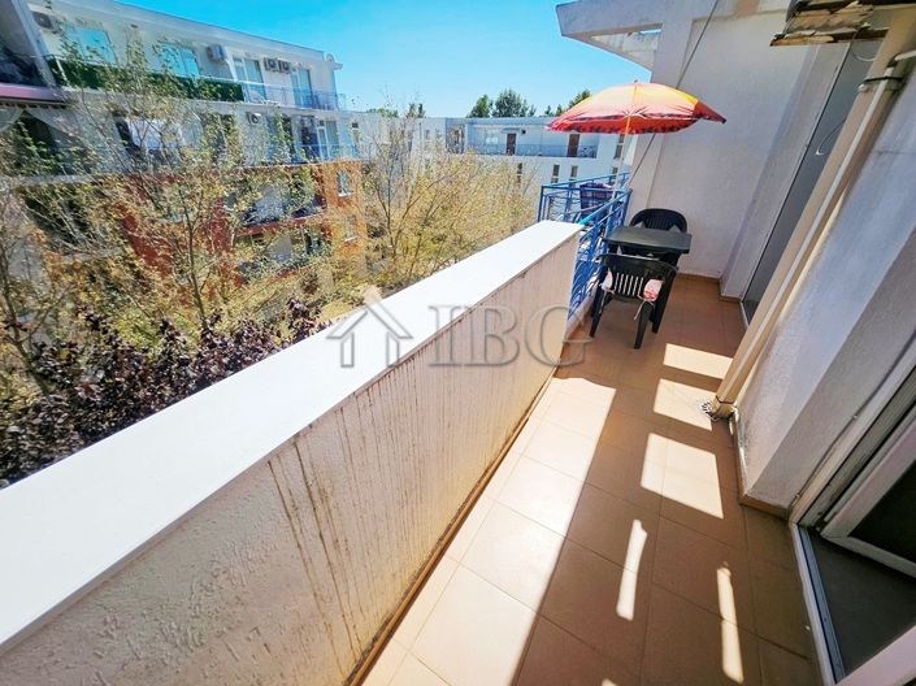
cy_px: 343
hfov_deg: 106.2
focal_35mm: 13
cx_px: 458
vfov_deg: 89.9
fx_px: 344
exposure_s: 1/2131
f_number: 2.2
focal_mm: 1.7
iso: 32
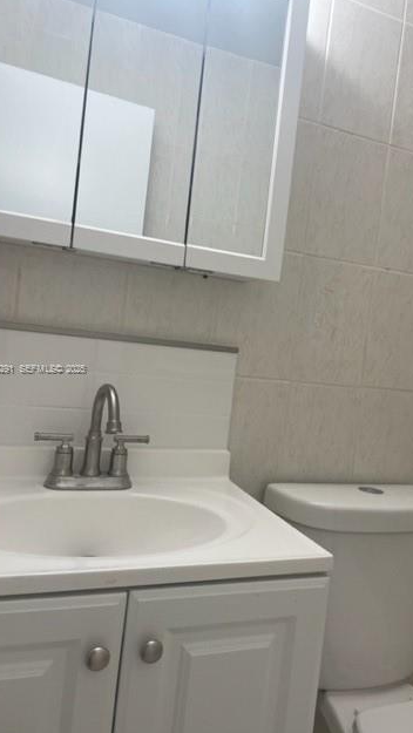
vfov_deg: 66.0
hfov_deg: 40.0
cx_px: 250
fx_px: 564
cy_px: 369
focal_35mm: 29
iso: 80
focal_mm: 4.2
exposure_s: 1/60
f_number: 1.6
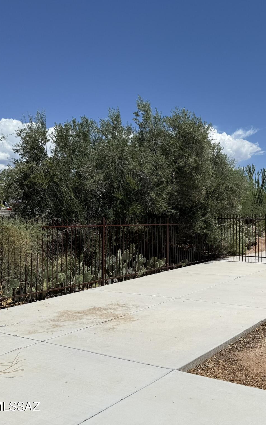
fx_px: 394
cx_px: 237
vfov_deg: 56.7
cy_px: 213
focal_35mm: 34
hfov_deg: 35.2
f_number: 1.78
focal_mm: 6.76
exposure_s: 1/9091
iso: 80
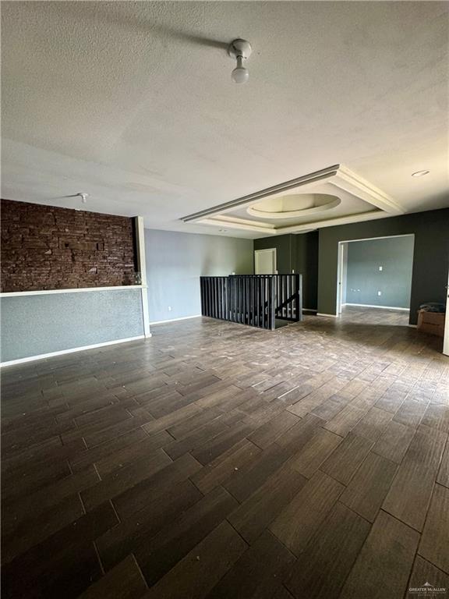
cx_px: 224
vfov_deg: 102.1
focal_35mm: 14
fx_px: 242
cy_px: 300
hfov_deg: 85.7
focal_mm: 2.22
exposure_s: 1/60
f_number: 2.2
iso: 500
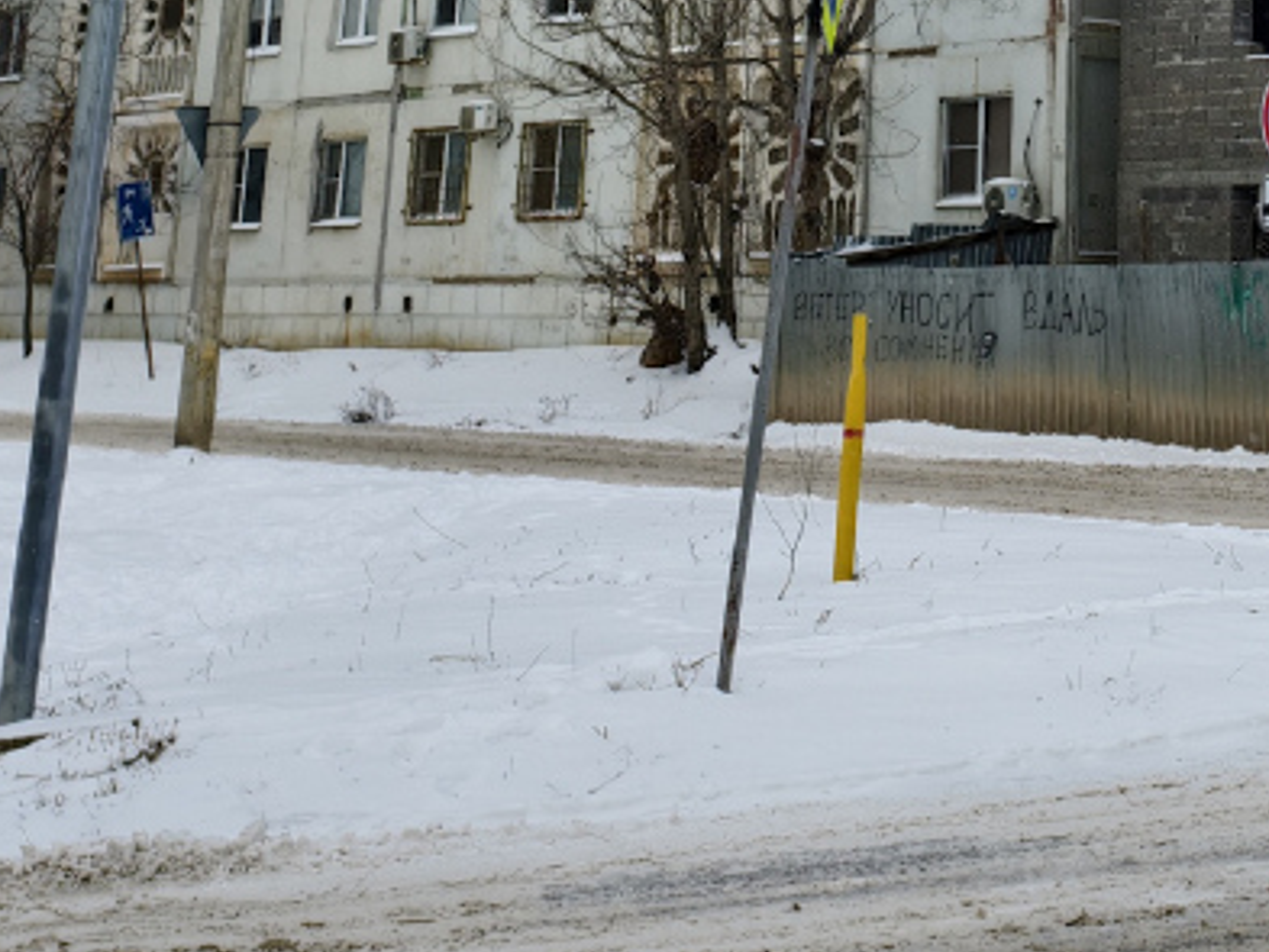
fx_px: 2787
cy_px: -602
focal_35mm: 76
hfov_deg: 24.7
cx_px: 1195
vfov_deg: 17.0
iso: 72
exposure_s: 1/519
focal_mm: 6.54
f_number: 1.57
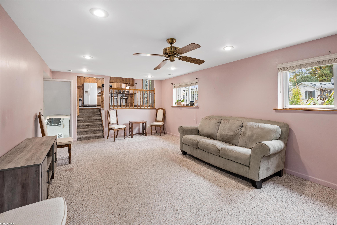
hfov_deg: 96.7
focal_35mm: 16
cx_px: 168
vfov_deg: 73.7
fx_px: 150
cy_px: 112
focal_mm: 16
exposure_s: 1/4
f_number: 7.1
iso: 400
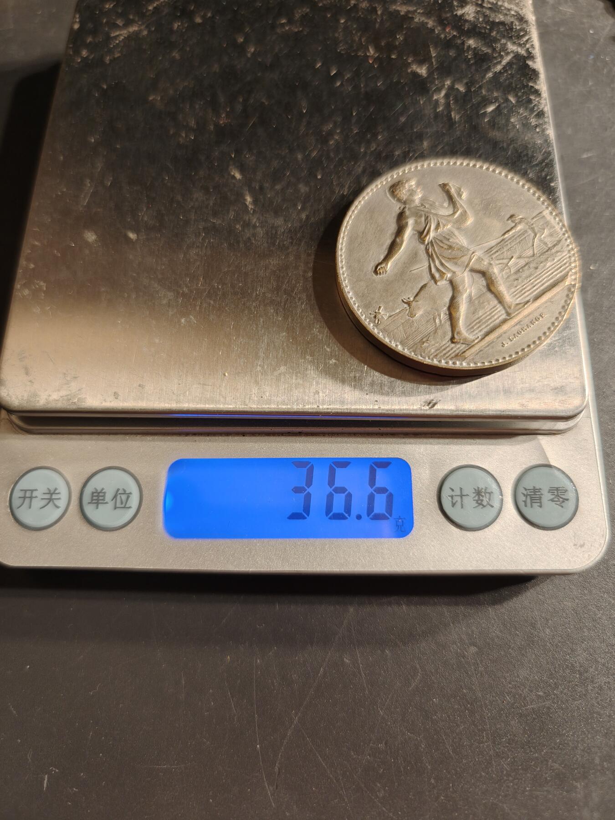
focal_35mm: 23
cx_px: 308
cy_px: 410
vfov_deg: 73.9
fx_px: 545
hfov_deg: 58.9
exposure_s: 1/148
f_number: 1.6
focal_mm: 6.06
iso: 250
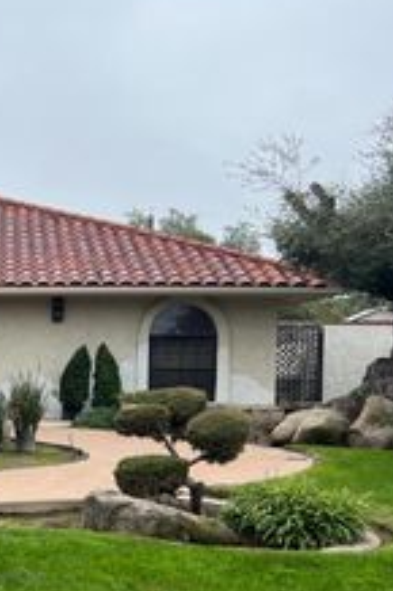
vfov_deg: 32.2
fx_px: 1017
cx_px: -187
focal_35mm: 62
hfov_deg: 19.3
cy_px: 386
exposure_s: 1/1326
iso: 50
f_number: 1.5
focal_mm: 5.7
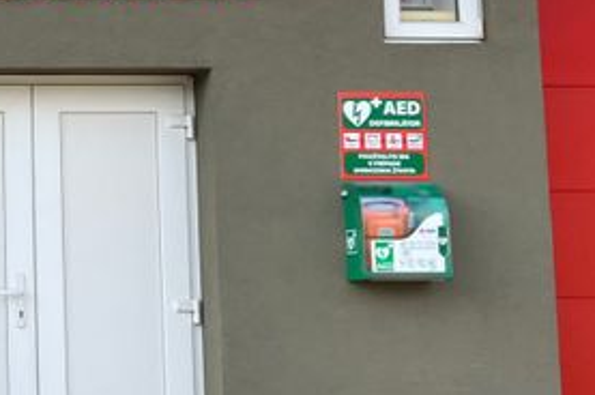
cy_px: 152
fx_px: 1321
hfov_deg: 23.2
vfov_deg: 17.0
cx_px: -122
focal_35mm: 80
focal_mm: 3.99
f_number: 1.8
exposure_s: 1/571
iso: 32
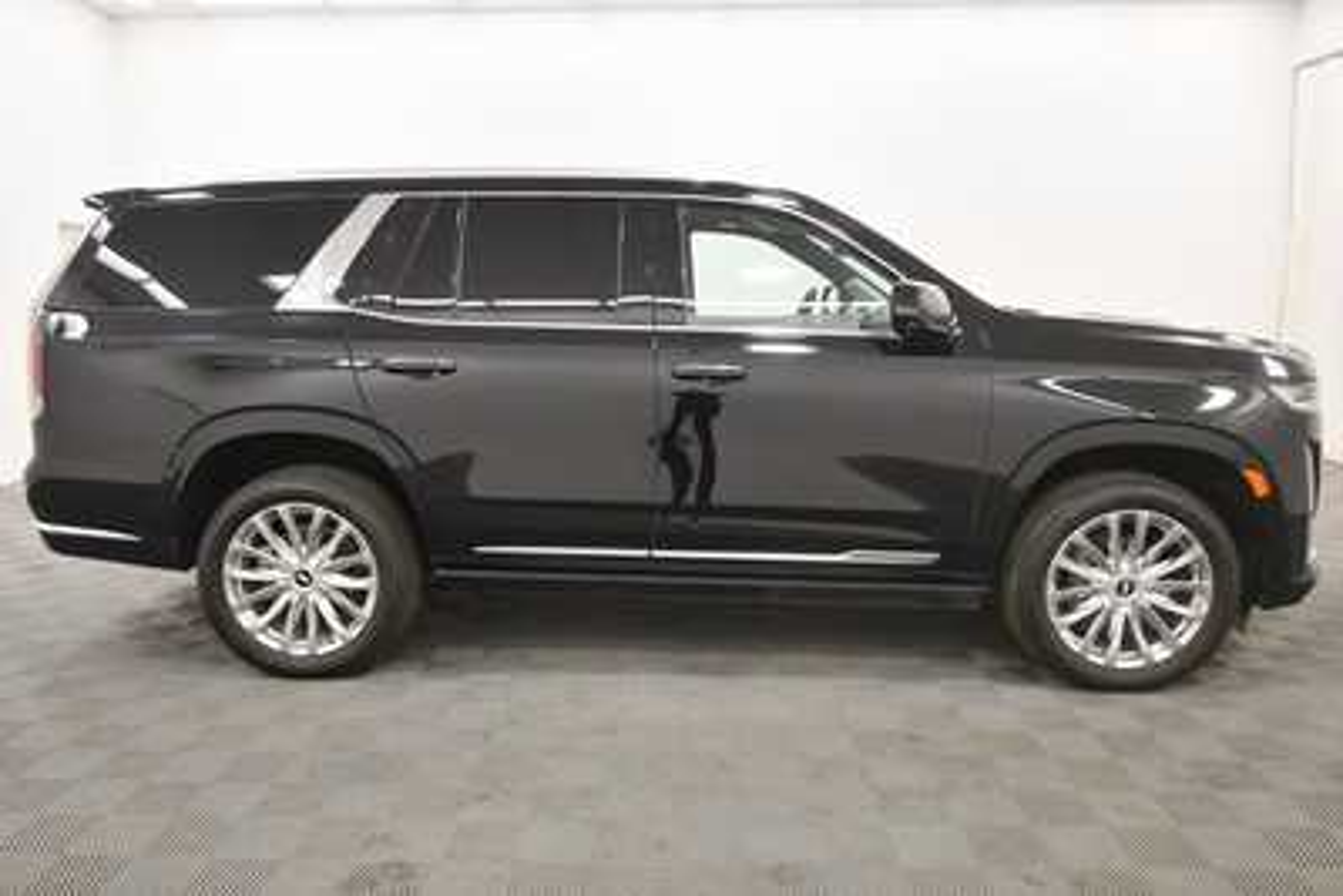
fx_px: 1008
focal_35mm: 27
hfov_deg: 67.4
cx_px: 672
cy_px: 448
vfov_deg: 48.0
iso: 1400
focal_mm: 18
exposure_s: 1/125
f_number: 5.3
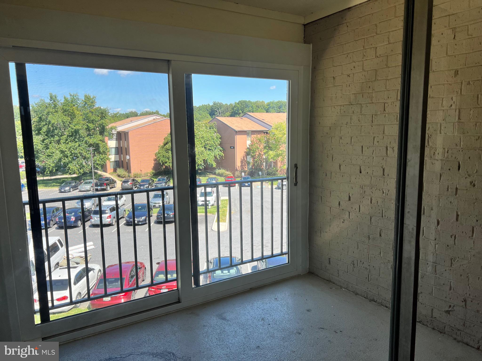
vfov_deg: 53.1
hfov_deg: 67.3
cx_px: 241
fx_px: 362
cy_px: 180
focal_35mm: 26
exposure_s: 1/909
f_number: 1.5
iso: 50
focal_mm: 5.7
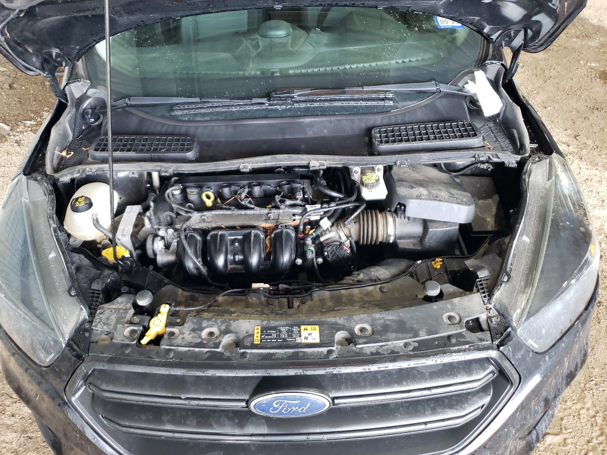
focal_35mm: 27
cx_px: 293
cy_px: 224
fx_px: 473
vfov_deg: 51.4
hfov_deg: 65.3
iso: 305
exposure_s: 1/60.2
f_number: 1.5
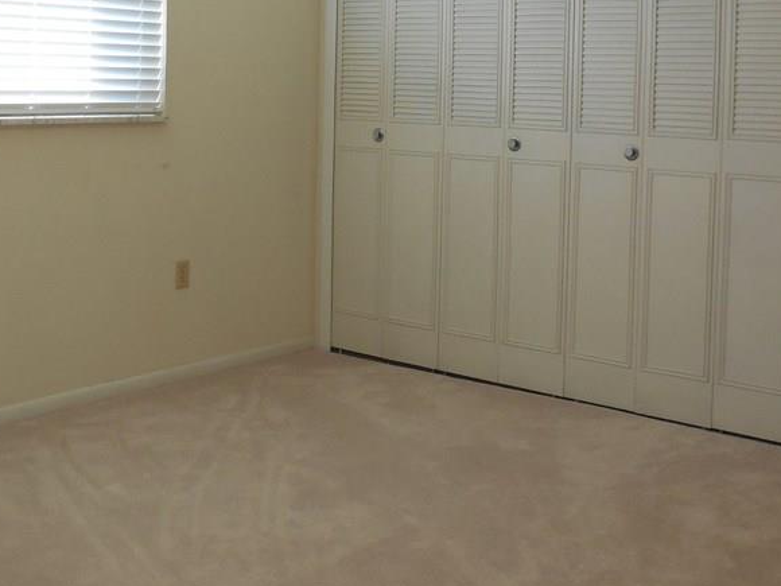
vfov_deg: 27.0
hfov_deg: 36.2
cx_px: 389
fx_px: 1196
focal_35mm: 53
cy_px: 117
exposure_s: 1/30
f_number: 3.2
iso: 320
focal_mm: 5.3
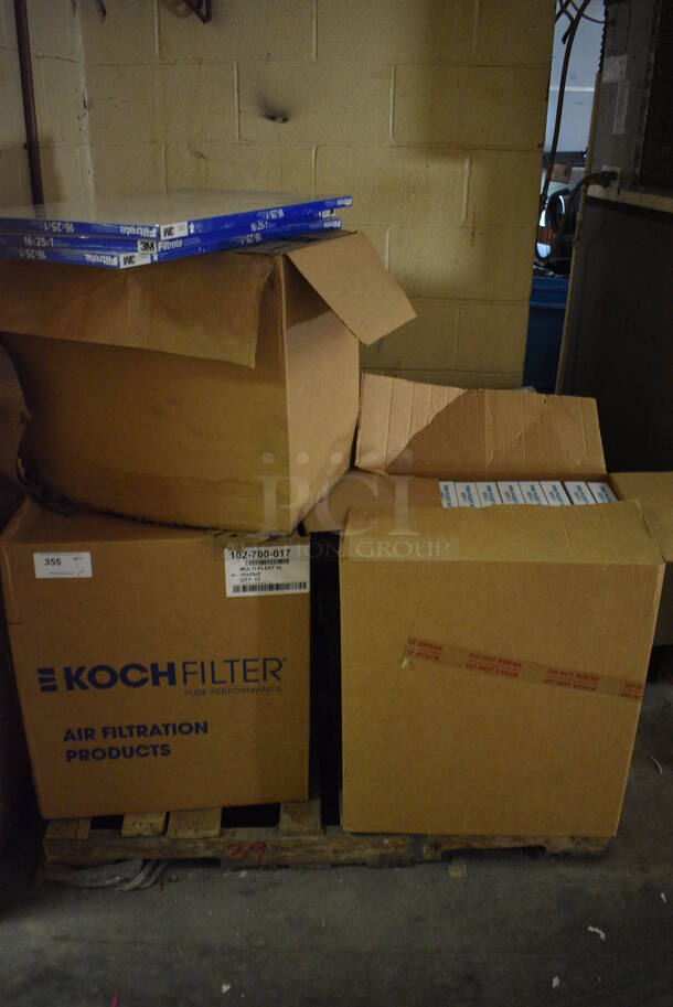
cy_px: 504
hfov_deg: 43.7
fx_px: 840
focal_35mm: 30
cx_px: 336
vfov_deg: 61.9
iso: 3200
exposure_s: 1/15
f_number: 3.8
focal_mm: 20
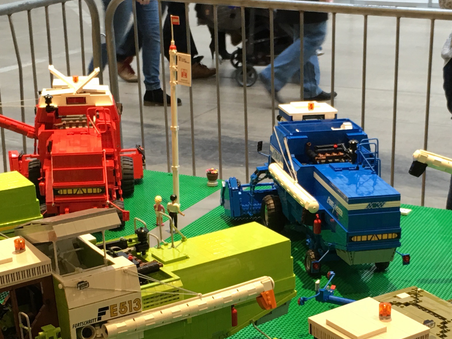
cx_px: 271
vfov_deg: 19.4
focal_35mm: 75
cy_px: 290
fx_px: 979
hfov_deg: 25.9
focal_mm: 4.15
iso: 40
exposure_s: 1/17
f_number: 2.2
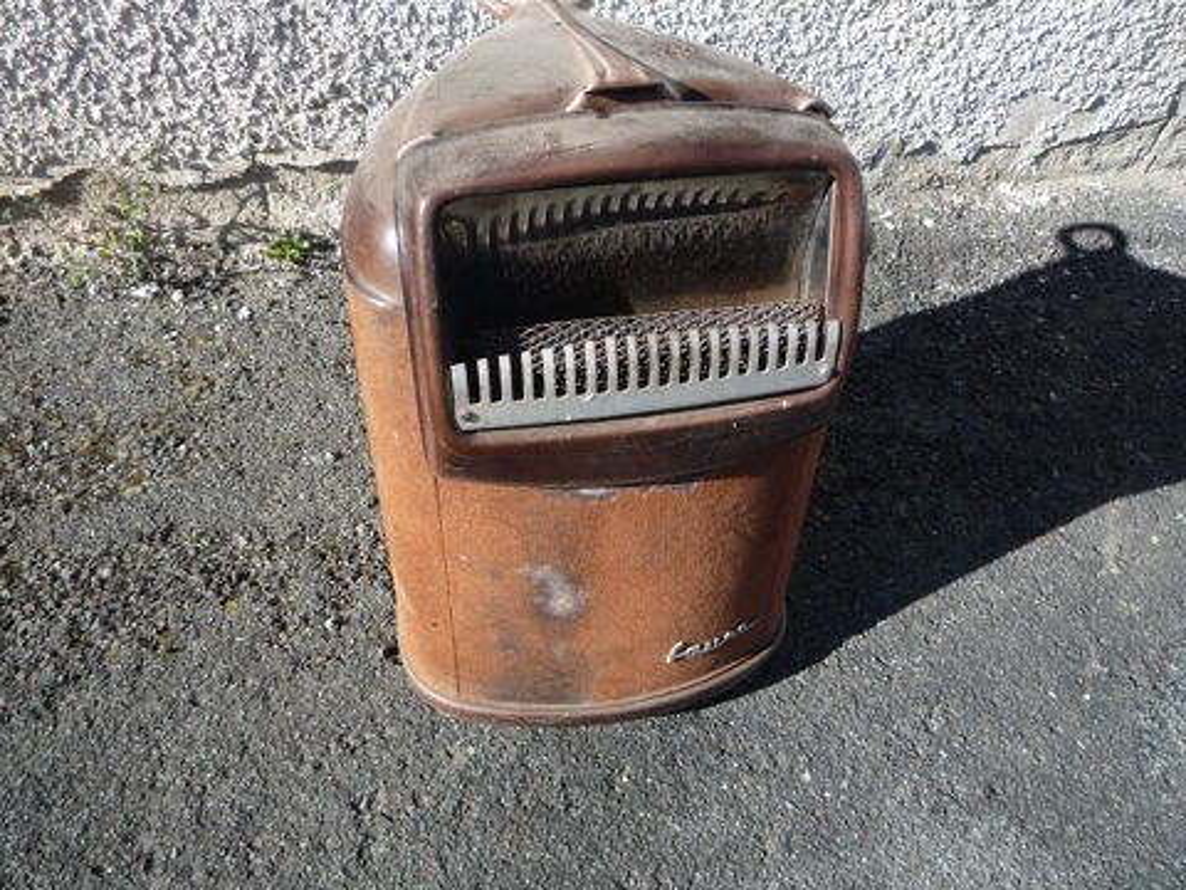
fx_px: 1028
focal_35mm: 30
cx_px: 593
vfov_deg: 46.8
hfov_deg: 60.0
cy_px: 445
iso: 100
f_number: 4
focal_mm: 5.2
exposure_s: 1/320
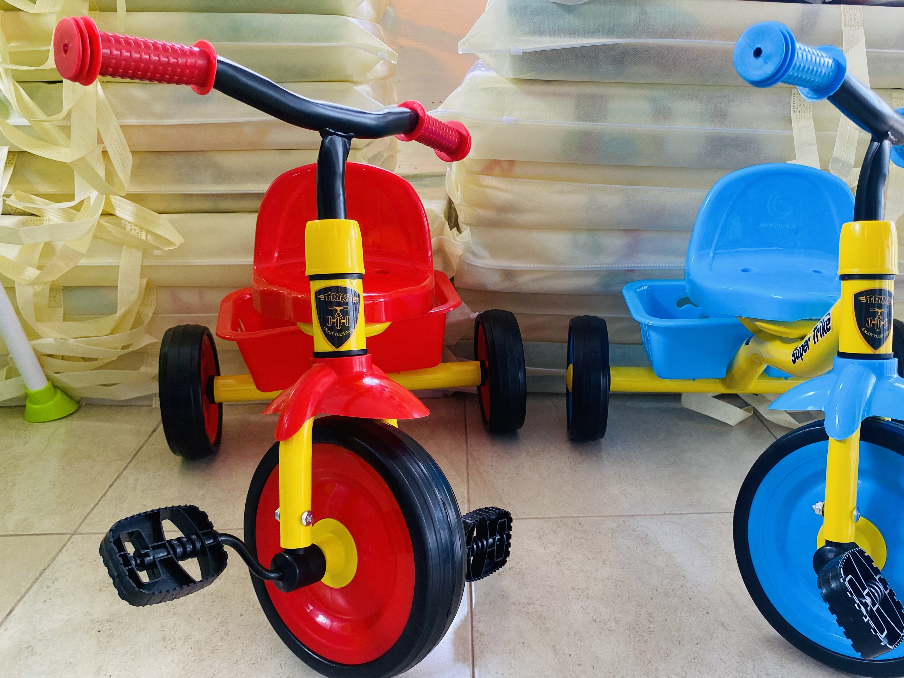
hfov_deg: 58.0
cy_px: 360
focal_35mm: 31
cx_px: 528
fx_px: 810
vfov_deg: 45.4
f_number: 1.8
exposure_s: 1/121
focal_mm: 4.25
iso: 125
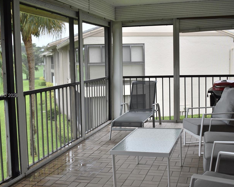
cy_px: 96
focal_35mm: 48
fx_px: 332
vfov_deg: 31.4
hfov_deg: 38.8
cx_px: 112
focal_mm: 26
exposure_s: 1/250
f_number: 4
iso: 400
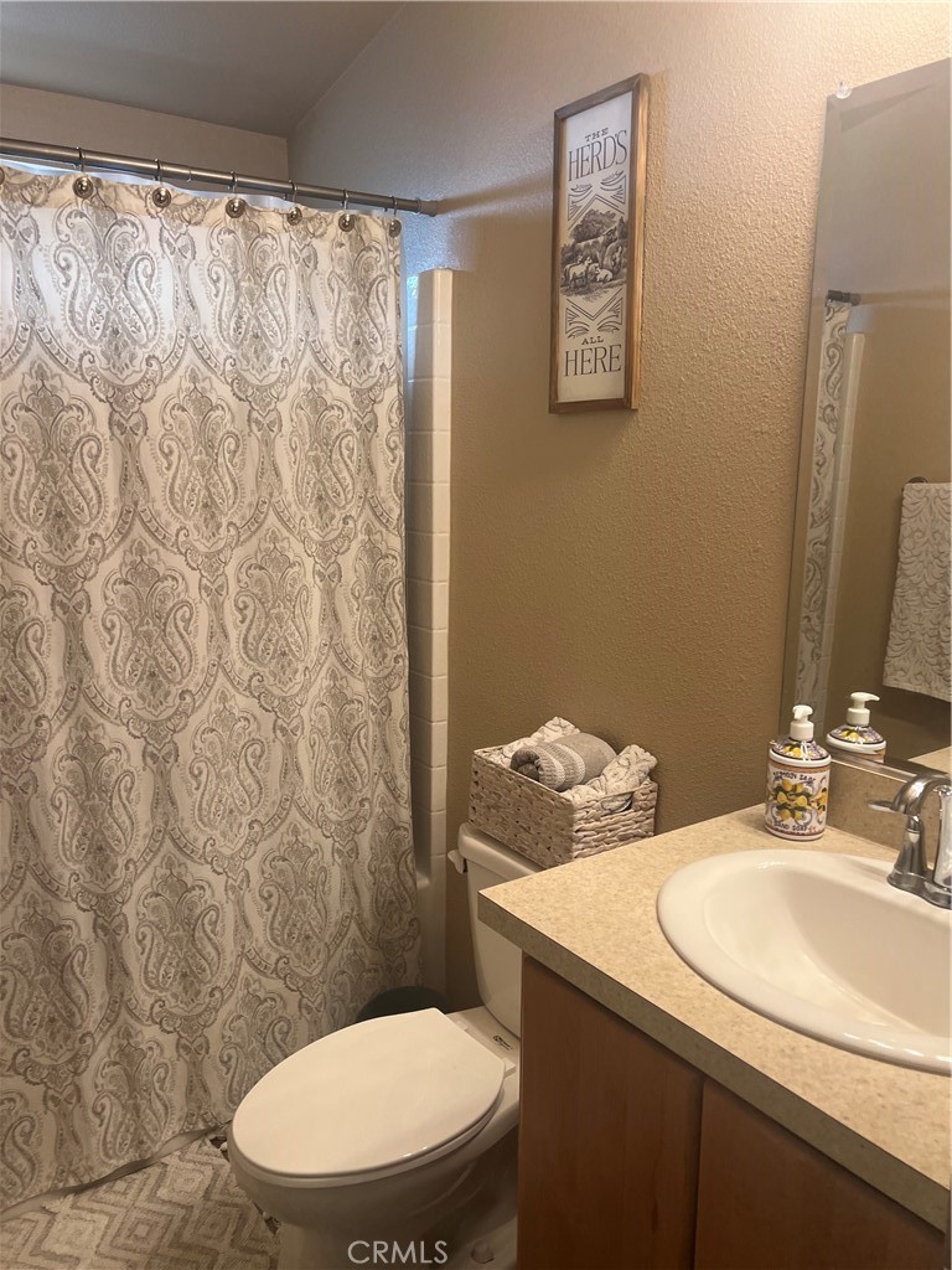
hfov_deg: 53.1
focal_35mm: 26
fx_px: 953
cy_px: 635
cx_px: 476
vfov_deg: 67.3
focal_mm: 5.7
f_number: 1.5
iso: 64
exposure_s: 1/120
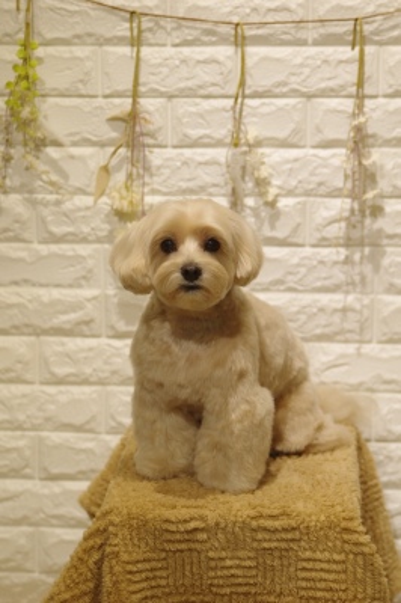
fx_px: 1573
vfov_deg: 21.7
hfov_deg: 14.5
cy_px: 302
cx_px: 200
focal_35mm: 94
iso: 500
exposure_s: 1/250
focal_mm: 63
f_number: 4
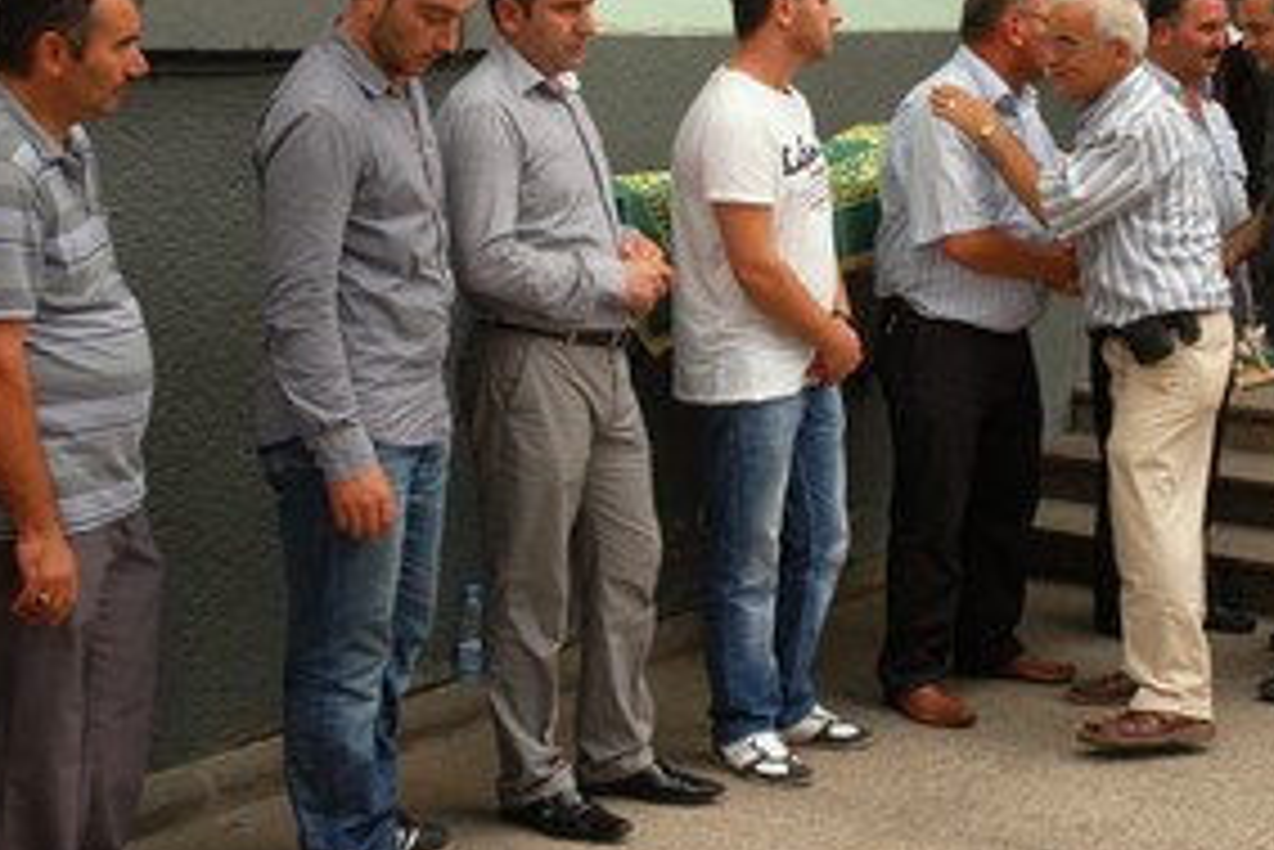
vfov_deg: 18.4
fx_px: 2613
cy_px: 218
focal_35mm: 74
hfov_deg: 27.2
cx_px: 878
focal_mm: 31
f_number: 8
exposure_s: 1/60
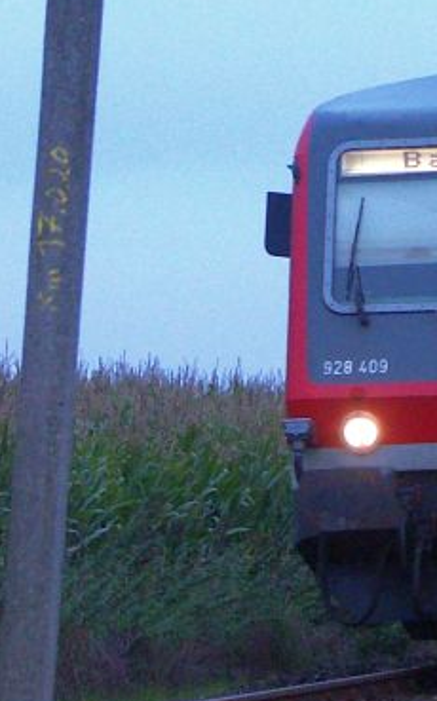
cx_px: 726
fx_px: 6186
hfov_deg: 4.0
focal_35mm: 324
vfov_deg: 6.5
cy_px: 213
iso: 200
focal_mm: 28.15
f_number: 4
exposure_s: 1/250
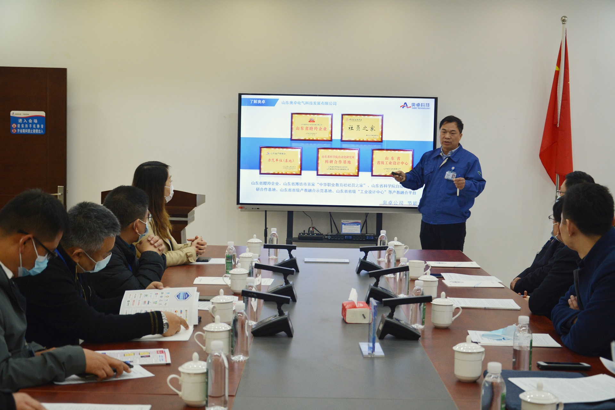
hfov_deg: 38.9
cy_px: 205
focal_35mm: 51
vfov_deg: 26.5
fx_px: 871
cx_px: 308
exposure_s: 1/60
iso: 560
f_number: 4.2
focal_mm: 34
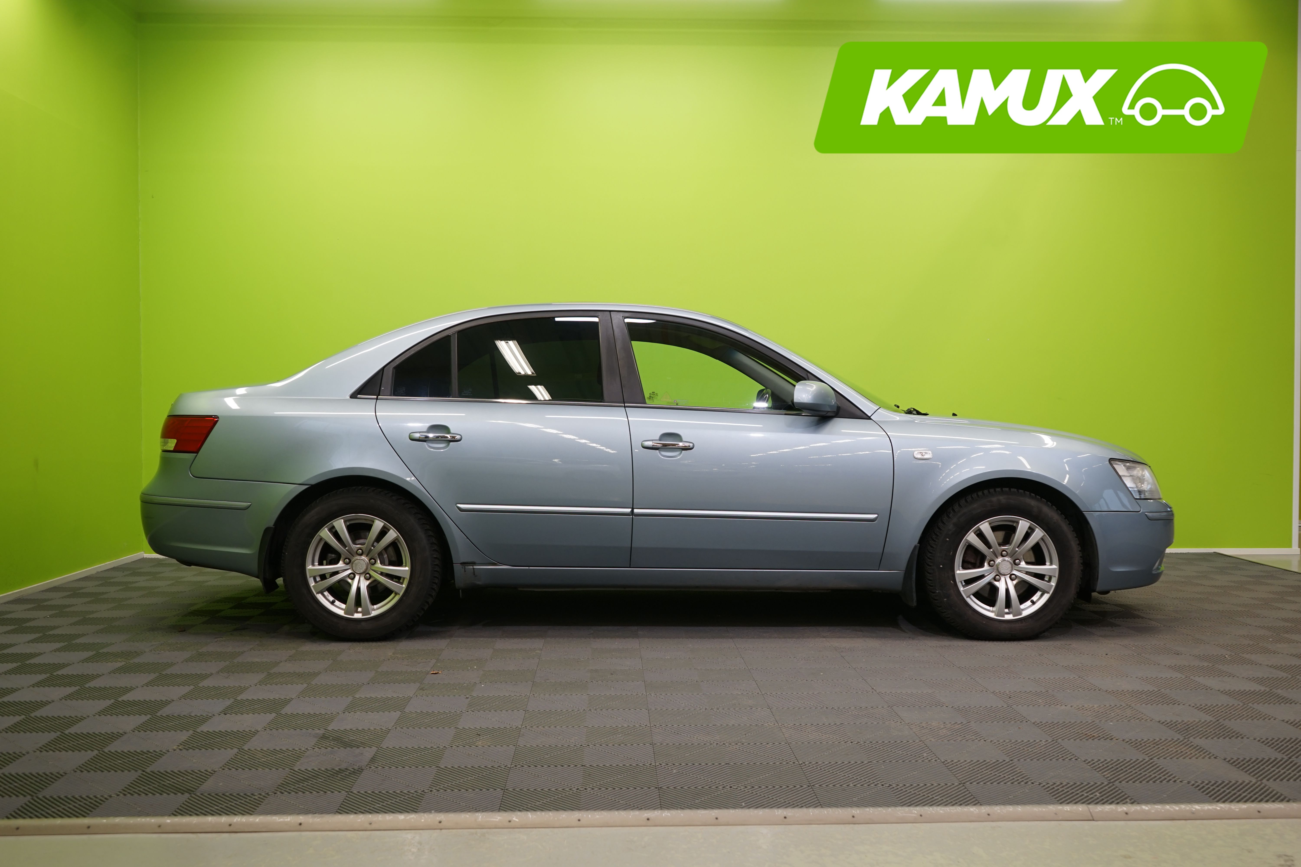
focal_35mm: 32
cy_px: 434
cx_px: 650
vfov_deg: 41.1
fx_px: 1156
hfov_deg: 58.7
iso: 400
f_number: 5.6
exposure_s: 1/30
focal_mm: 32
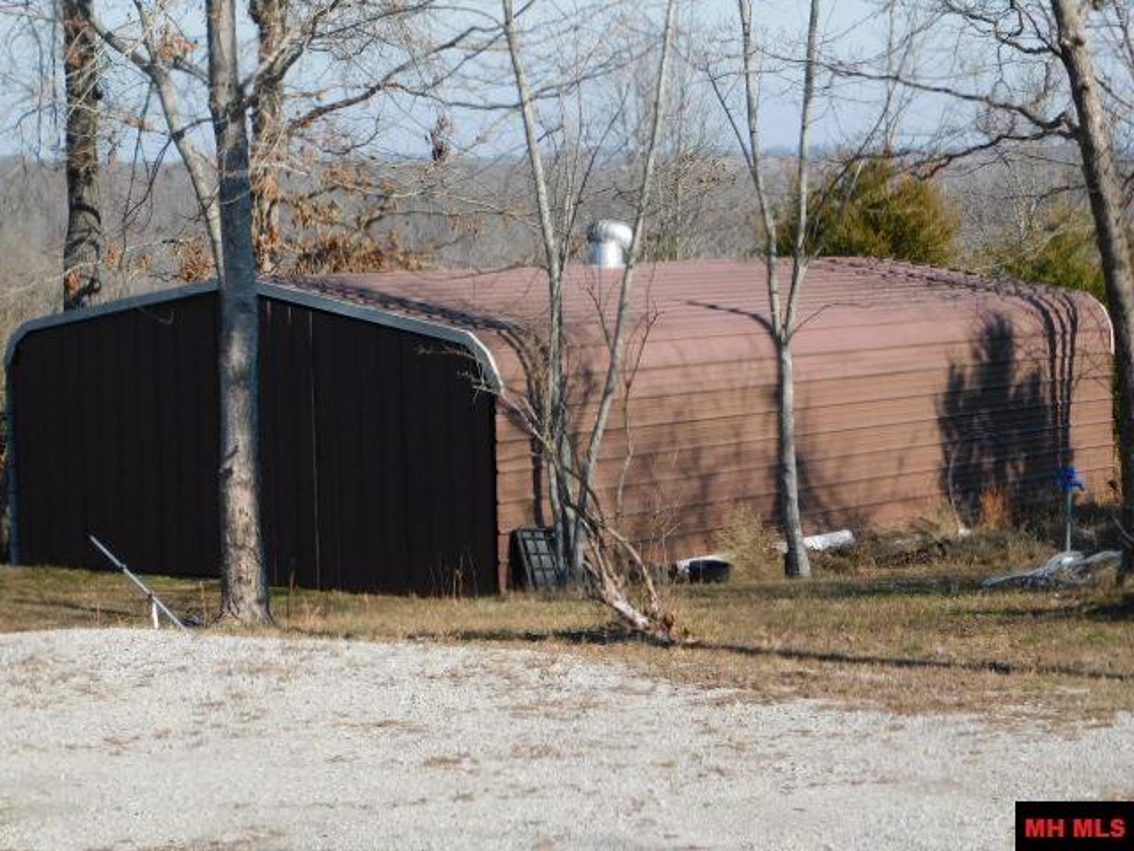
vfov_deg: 16.2
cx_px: 567
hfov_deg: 21.5
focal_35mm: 91
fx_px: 2981
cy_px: 426
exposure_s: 1/640
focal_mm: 16.1
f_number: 4.5
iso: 125
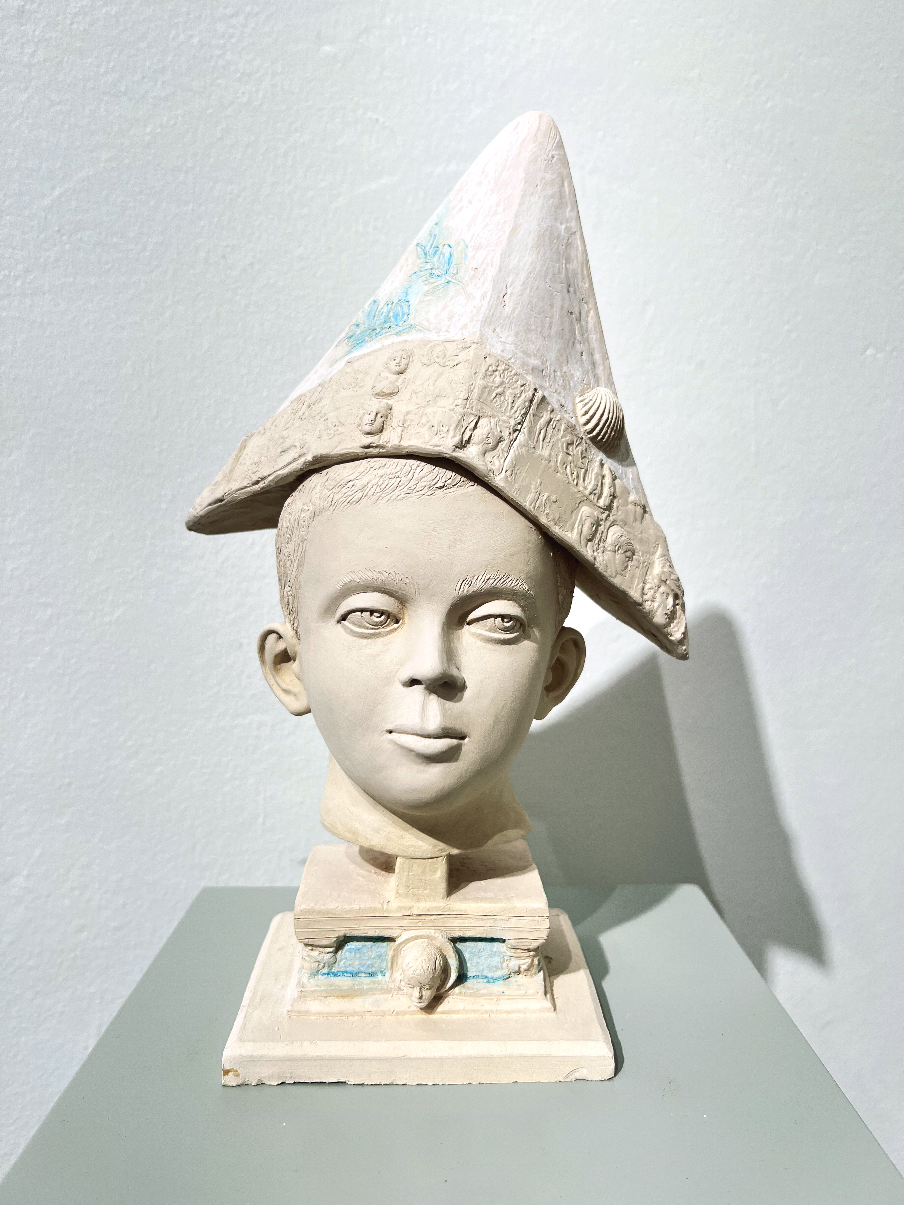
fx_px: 905
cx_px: 452
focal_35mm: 26
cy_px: 602
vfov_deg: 67.3
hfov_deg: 53.1
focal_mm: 5.7
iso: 50
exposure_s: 1/100
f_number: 1.5
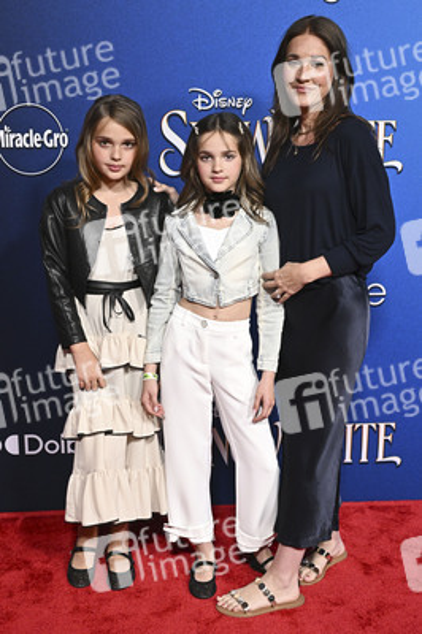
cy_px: 317
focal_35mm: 44
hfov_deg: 30.5
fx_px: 775
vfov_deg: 44.5
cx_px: 211
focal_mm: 44
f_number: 4.5
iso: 3200
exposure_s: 1/250
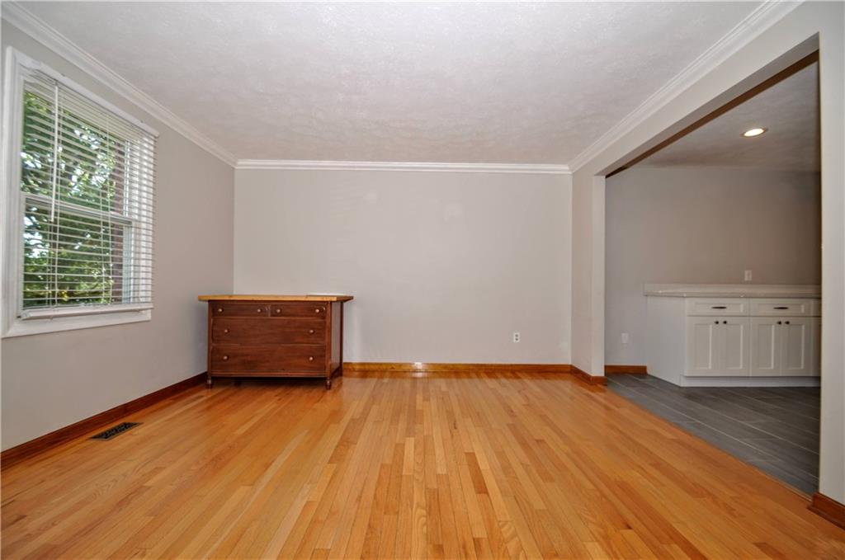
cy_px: 280
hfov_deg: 100.5
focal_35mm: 15
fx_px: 351
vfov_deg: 77.1
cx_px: 422
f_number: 3.5
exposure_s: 1/60
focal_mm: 10
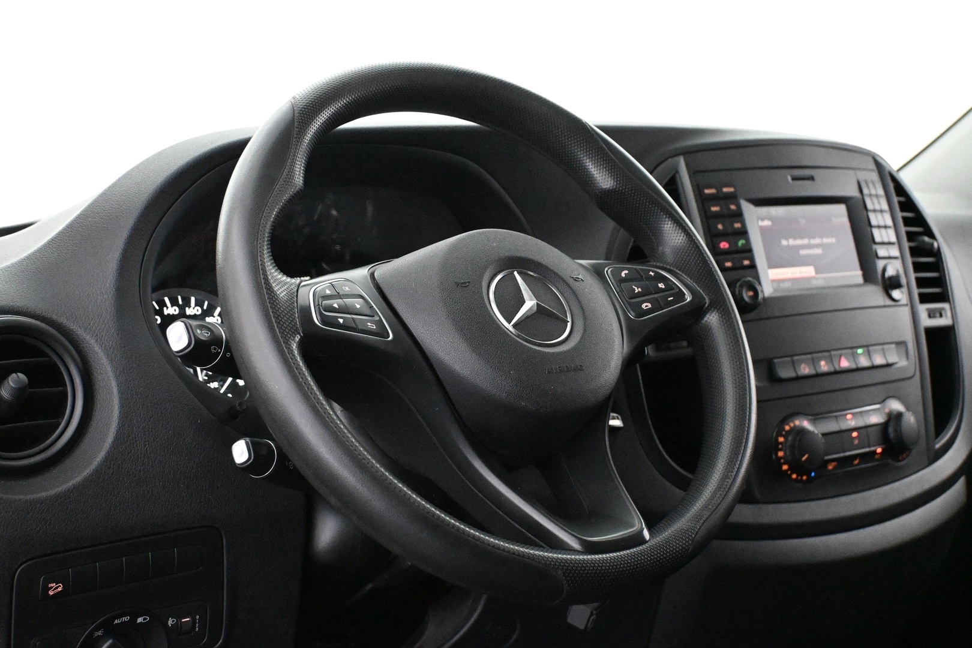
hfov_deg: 41.7
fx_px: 1276
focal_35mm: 47
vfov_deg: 28.5
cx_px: 486
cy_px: 324
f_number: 5
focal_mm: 31.5
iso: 9000
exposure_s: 1/60
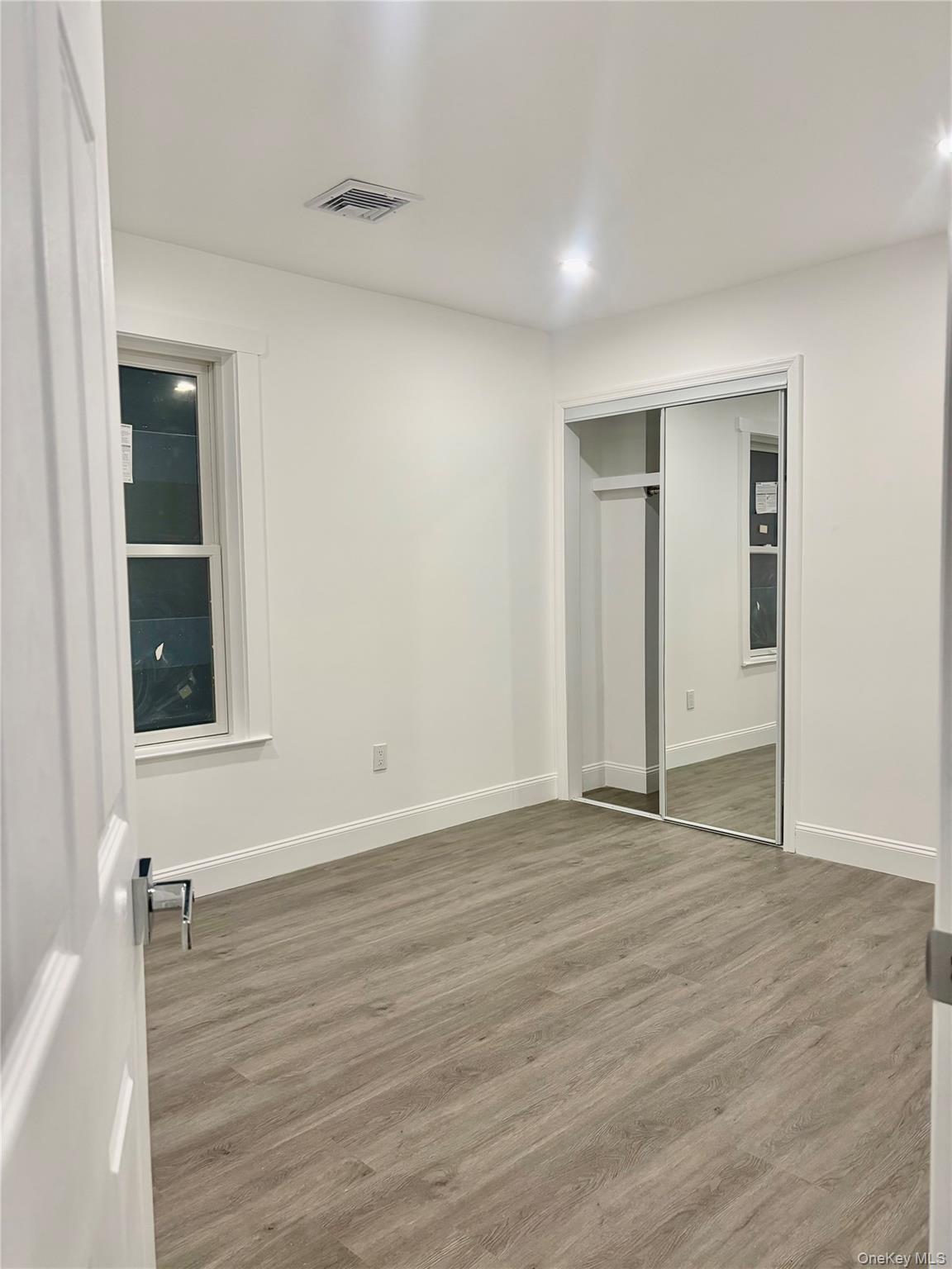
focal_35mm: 26
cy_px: 634
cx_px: 476
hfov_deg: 53.1
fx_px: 953
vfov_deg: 67.3
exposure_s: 1/120
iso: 125
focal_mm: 5.96
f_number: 1.6
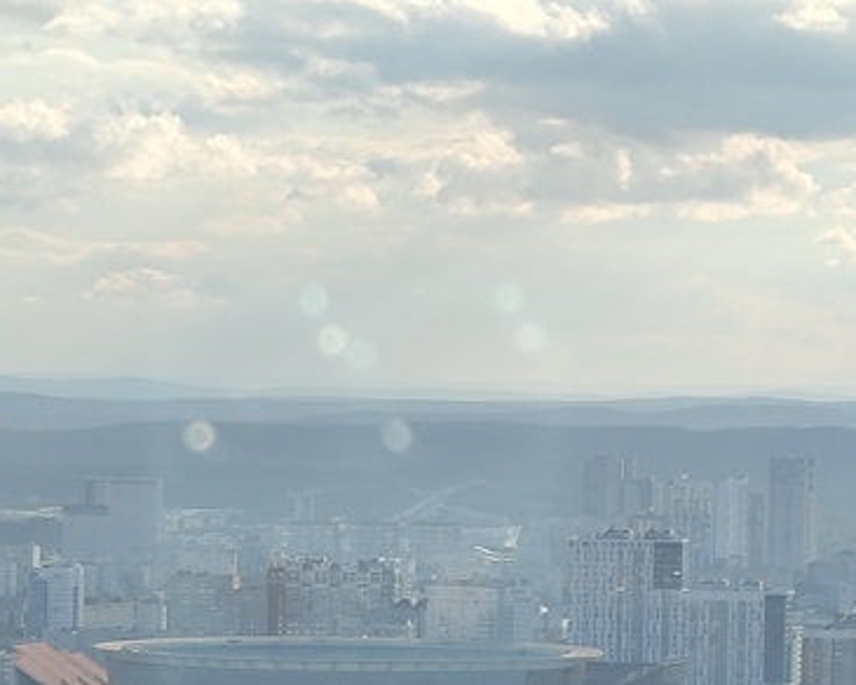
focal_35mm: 251
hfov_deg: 7.7
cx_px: -40
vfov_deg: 6.1
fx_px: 6359
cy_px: 849
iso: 50
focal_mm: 6.19
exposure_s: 1/1156
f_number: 1.65
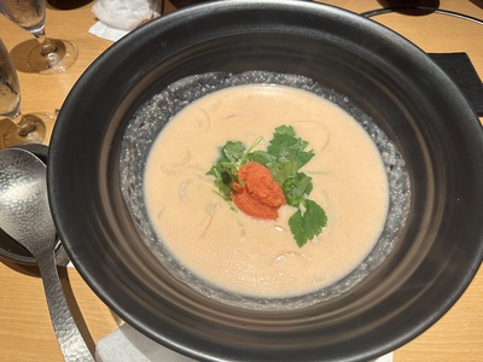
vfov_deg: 56.8
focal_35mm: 24
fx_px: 335
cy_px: 181
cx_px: 242
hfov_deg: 71.6
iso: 160
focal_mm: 6.86
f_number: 1.78
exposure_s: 1/100
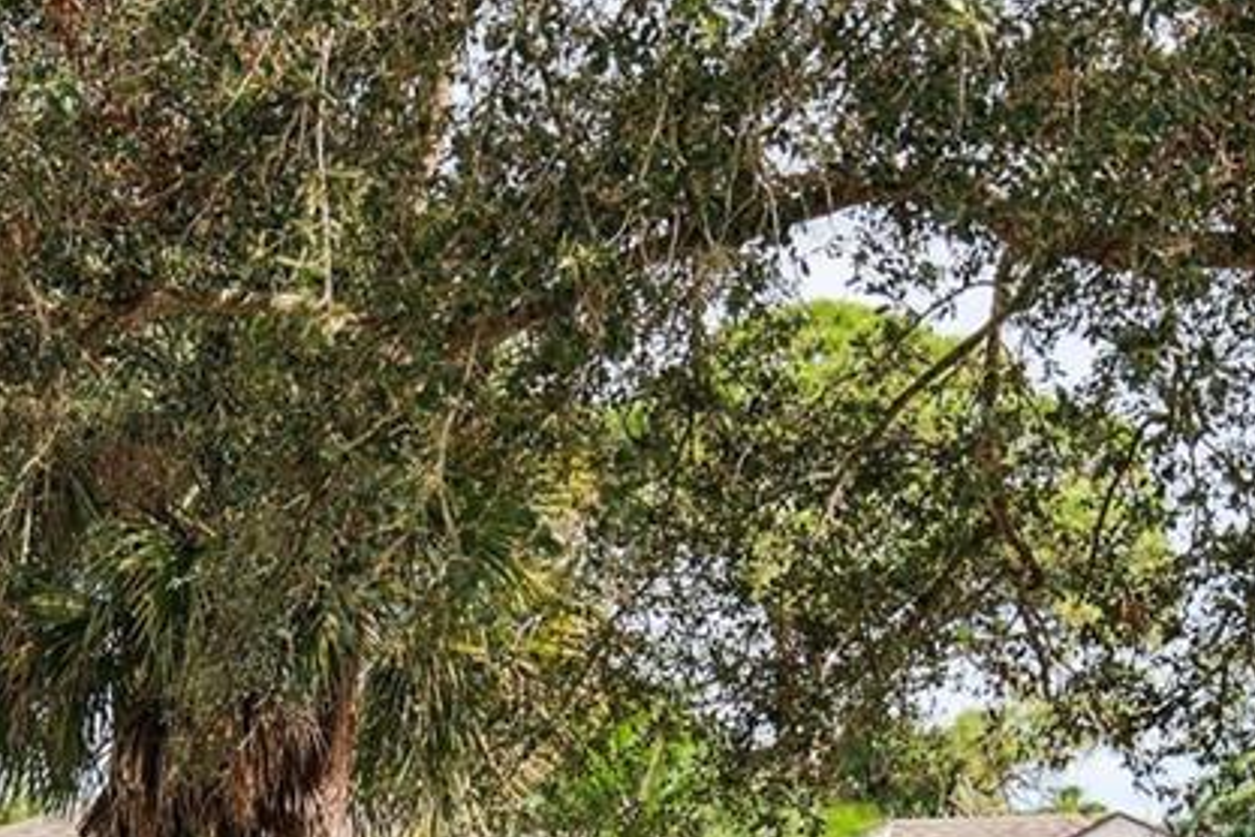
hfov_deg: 17.5
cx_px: 138
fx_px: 4009
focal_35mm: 115
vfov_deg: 11.5
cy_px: 1152
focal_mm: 30
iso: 125
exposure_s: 1/100
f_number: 8
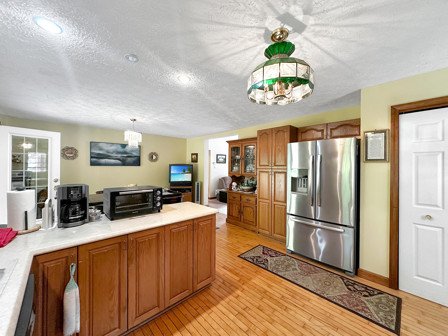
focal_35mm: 14
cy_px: 168
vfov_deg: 85.7
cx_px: 224
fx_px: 181
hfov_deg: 102.1
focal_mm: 2.22
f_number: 2.2
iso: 250
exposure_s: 1/60
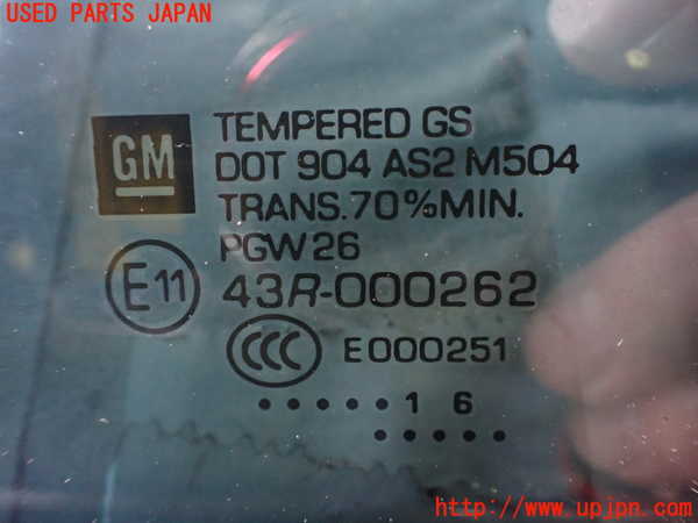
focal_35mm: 30
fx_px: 605
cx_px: 349
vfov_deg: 46.8
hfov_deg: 60.0
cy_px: 262
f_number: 2.3
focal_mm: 5.4
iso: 1000
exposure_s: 1/30
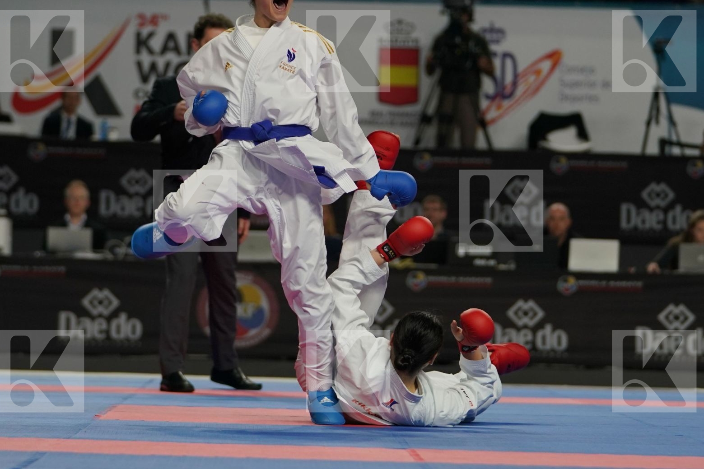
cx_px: 348
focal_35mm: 194
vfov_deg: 7.1
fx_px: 3793
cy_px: 211
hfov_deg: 10.6
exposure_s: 1/1000
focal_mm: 112
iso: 800
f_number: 2.8
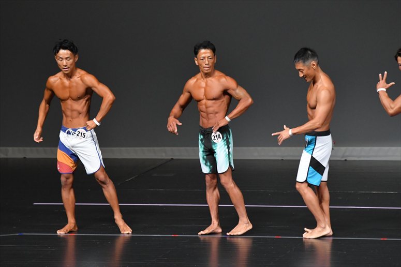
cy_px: 134
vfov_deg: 4.6
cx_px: 200
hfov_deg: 6.9
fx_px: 3340
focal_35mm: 300
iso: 4000
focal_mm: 200
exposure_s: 1/400
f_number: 5.6
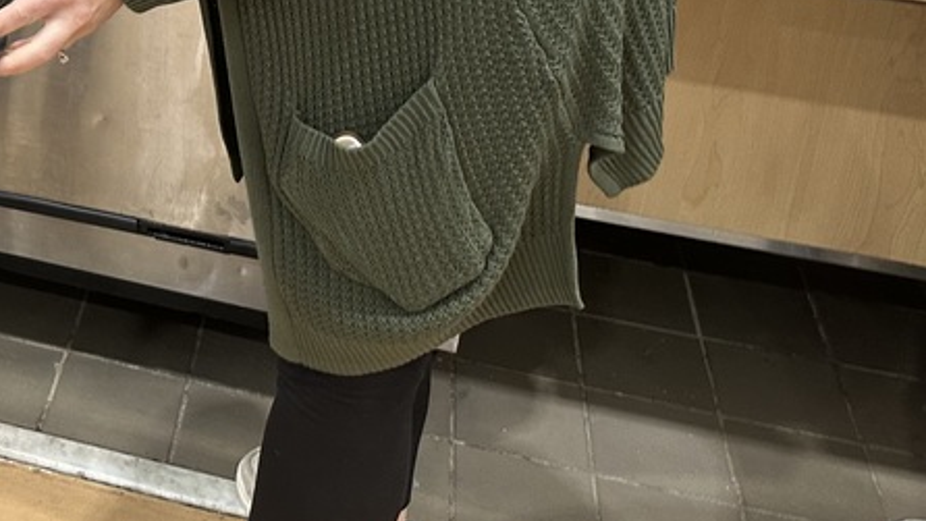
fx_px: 1473
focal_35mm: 60
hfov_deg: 30.9
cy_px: -145
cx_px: -102
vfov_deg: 18.7
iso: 200
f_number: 1.78
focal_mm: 6.86
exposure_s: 1/60
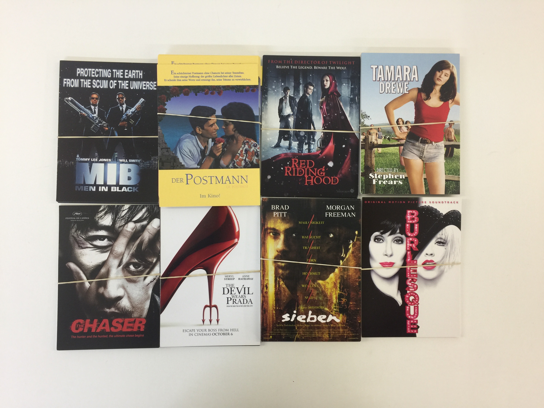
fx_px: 456
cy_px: 204
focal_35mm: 29
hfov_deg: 61.7
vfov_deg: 48.2
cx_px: 272
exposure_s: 1/17
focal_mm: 4.15
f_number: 2.2
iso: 40
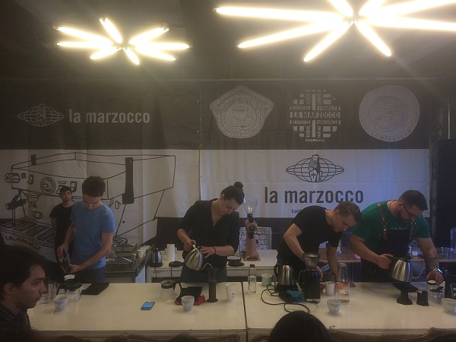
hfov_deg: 61.7
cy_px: 171
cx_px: 228
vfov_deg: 48.2
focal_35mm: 29
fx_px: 382
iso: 40
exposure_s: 1/33
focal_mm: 4.15
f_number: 2.2
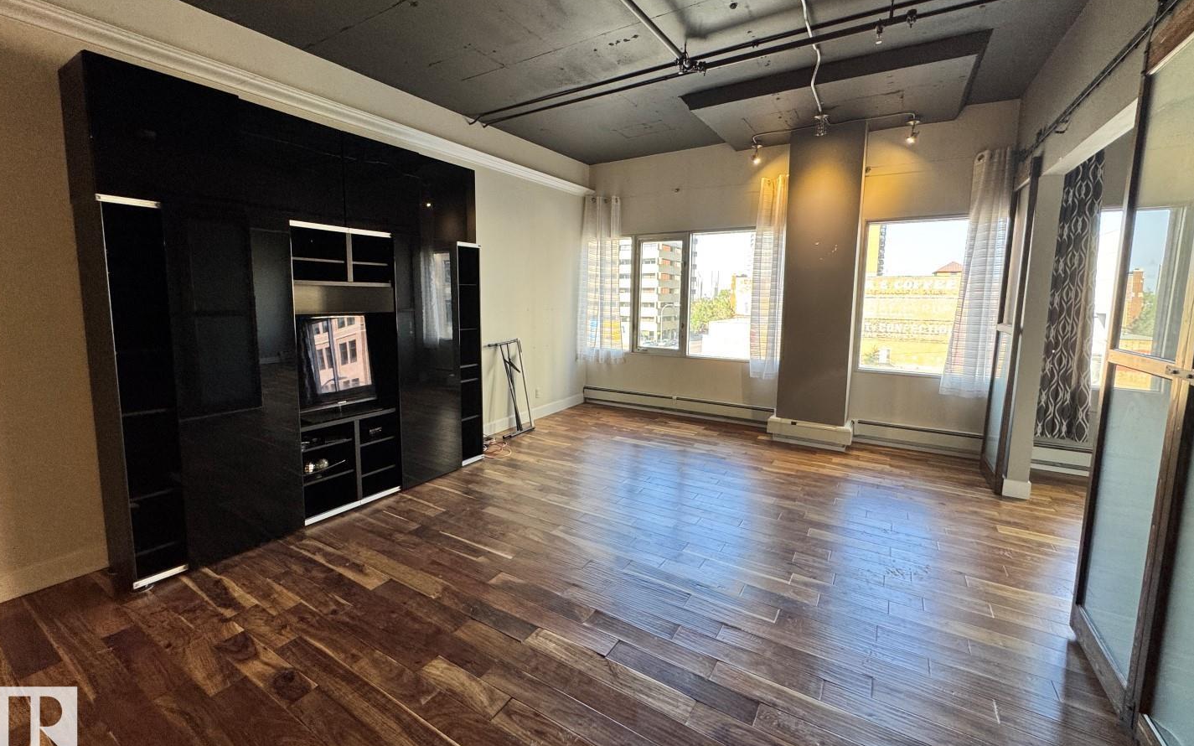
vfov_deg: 74.7
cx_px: 597
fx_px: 488
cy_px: 348
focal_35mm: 15
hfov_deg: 101.5
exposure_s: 1/120
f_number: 2.2
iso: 160
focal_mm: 2.22
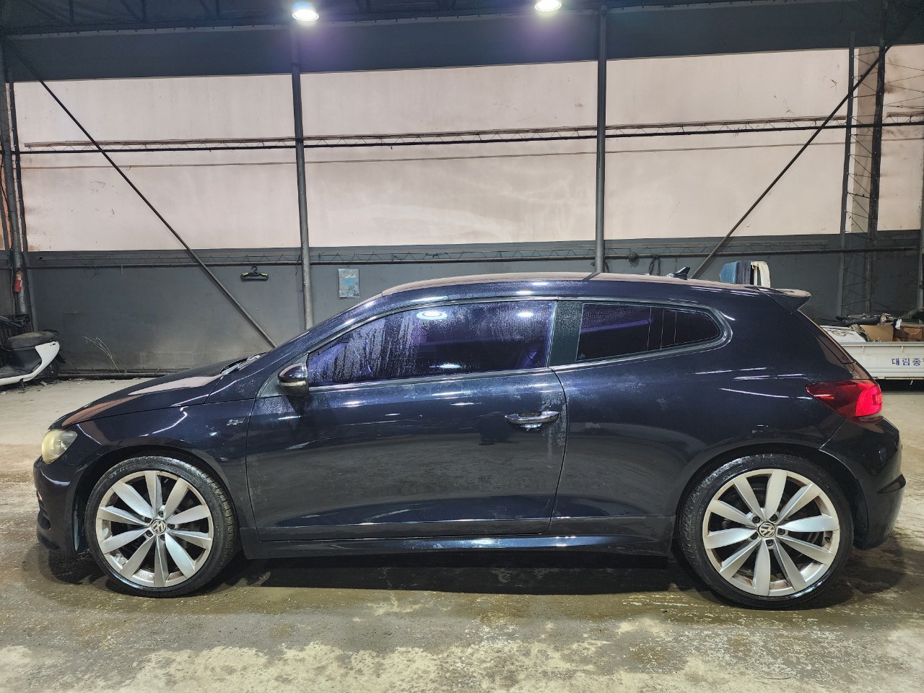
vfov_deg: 58.9
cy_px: 346
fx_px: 614
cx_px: 462
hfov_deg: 73.9
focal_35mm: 23
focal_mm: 6.4
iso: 320
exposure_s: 1/120
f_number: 1.8
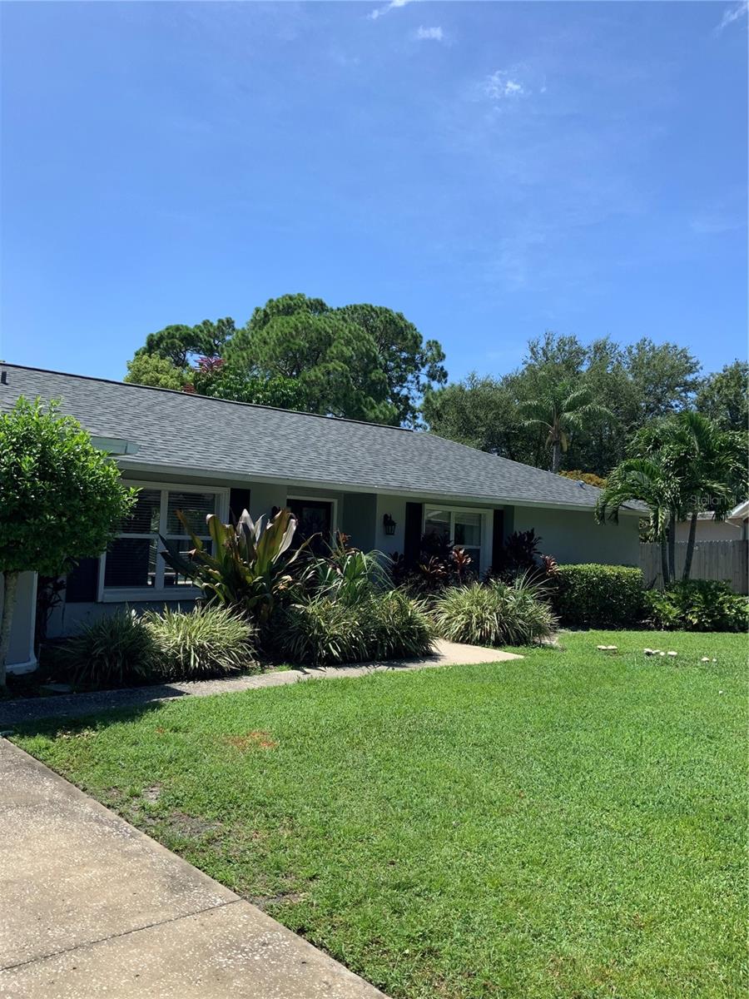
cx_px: 374
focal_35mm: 29
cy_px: 500
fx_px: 837
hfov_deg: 48.2
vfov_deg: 61.7
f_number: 1.8
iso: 16
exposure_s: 1/1534
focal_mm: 3
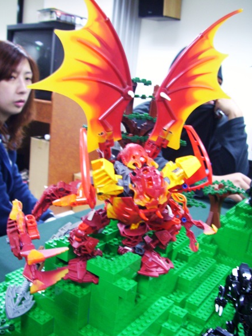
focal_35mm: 35
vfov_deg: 52.6
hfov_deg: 40.7
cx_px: 126
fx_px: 340
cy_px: 171
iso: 160
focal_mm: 5.7
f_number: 2.9
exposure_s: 1/8
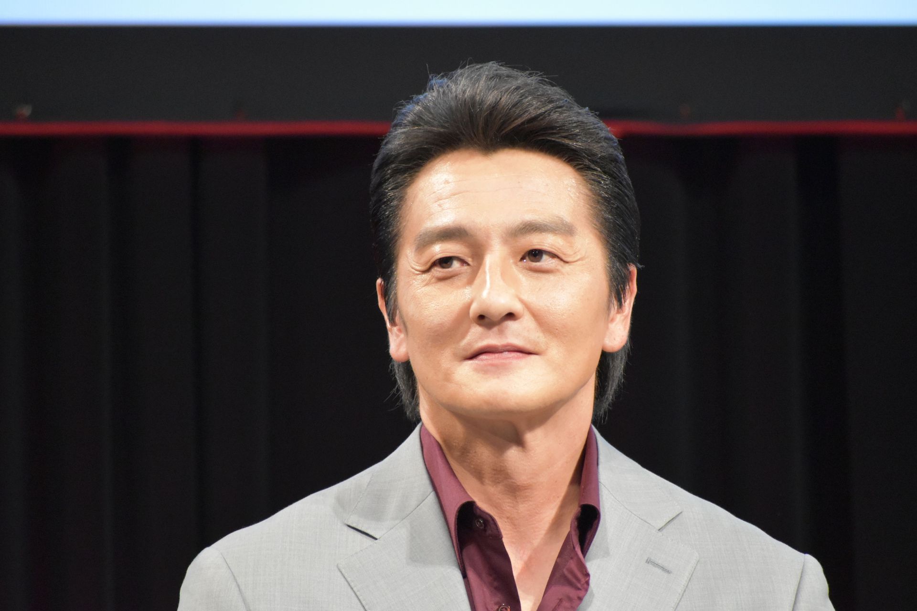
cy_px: 306
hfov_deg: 4.6
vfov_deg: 3.1
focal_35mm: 450
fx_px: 11462
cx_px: 458
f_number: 6.3
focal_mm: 300
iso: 4500
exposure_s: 1/125
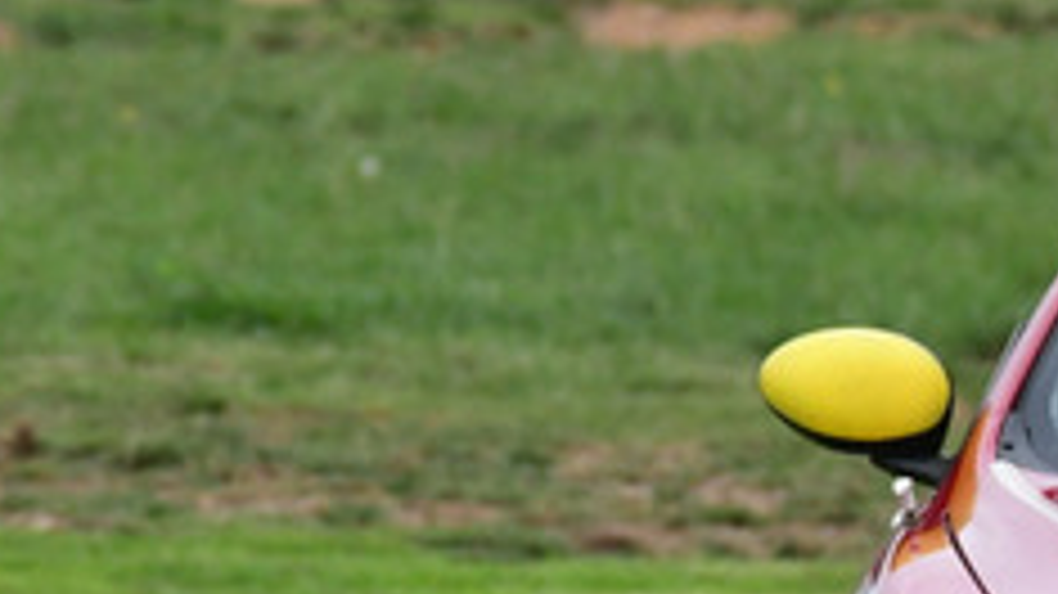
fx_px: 75075
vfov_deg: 0.5
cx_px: 1193
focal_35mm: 2677
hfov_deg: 0.8
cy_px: 513
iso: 1250
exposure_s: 1/640
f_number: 11
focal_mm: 500
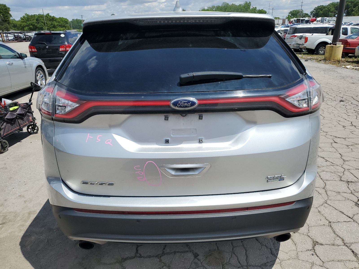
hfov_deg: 67.3
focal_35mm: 26
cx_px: 180
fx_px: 270
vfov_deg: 53.1
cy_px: 134
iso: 50
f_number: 1.5
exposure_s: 1/5000
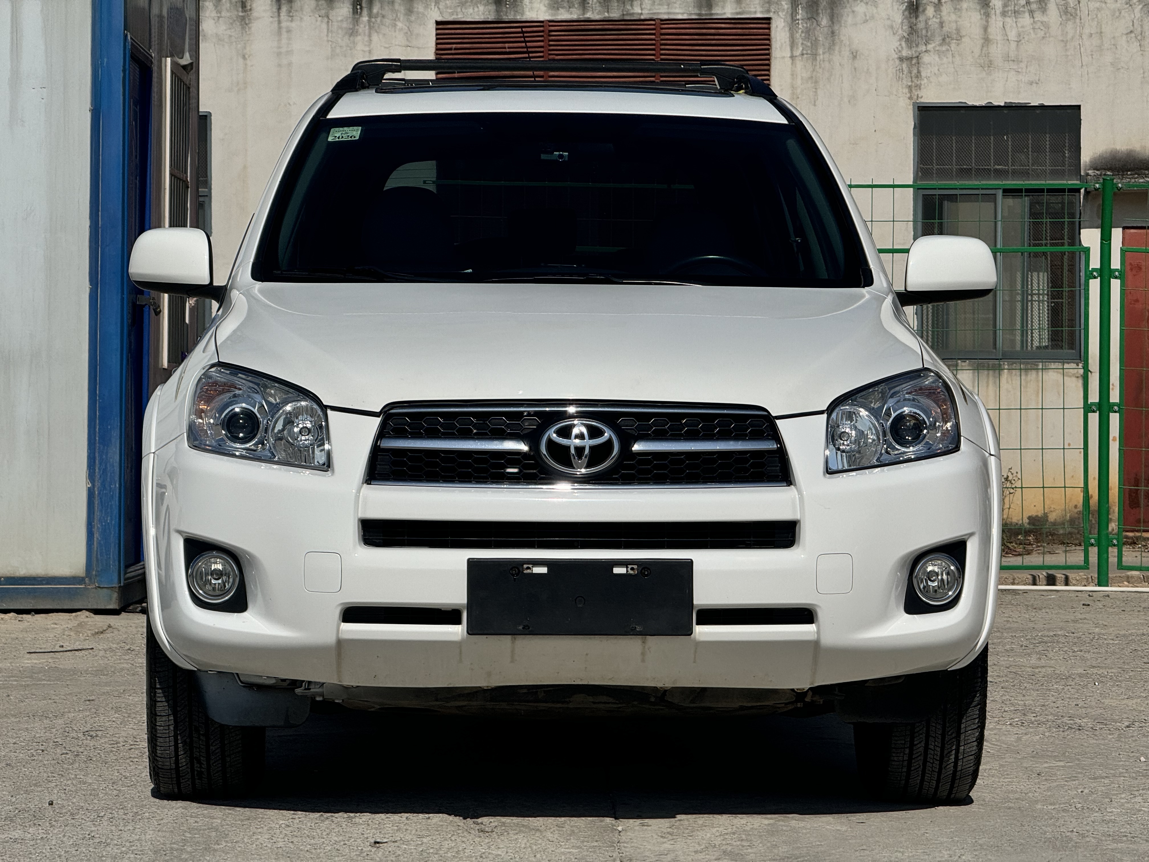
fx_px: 3983
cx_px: 574
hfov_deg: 16.4
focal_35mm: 120
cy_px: 431
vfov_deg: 12.3
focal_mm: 15.66
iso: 50
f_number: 2.8
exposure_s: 1/4975
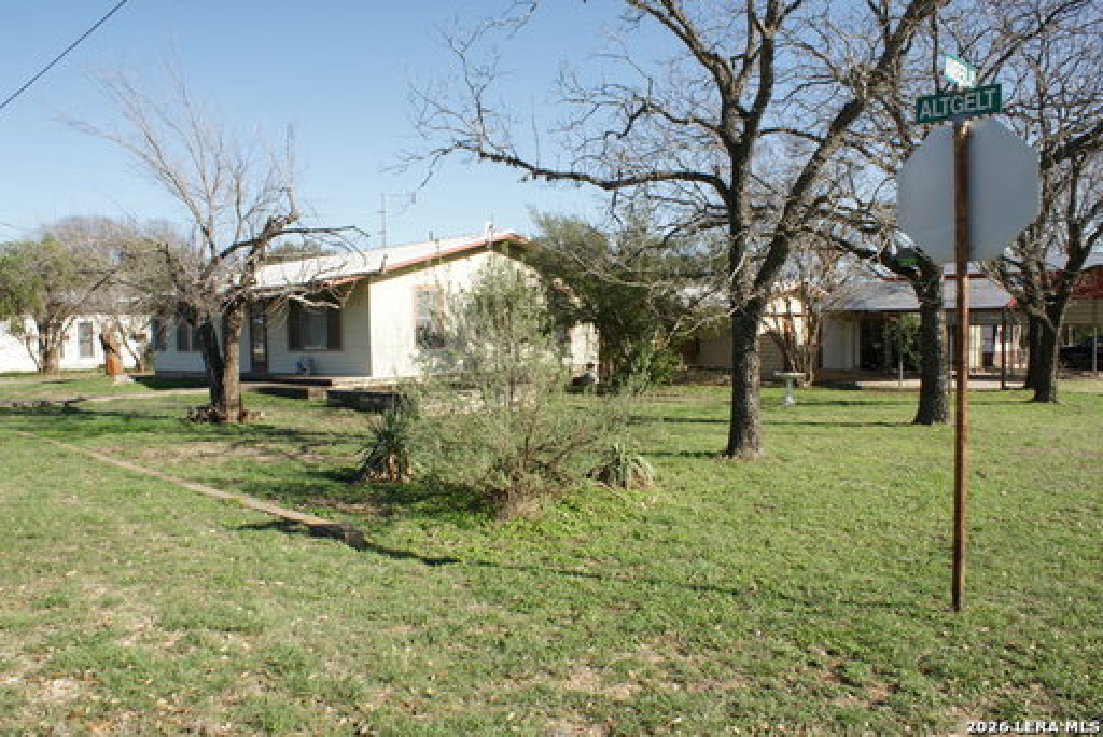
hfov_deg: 67.4
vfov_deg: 48.0
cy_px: 368
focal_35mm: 27
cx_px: 552
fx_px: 828
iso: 200
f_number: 10
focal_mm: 18
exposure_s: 1/250
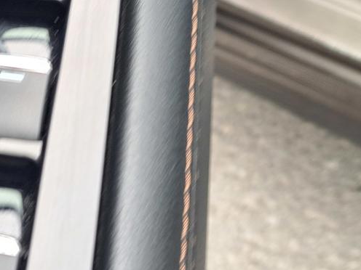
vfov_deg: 22.1
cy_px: 81
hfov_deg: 27.1
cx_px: -28
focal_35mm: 66
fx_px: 688
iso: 50
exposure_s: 1/50
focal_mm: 5.23
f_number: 1.8
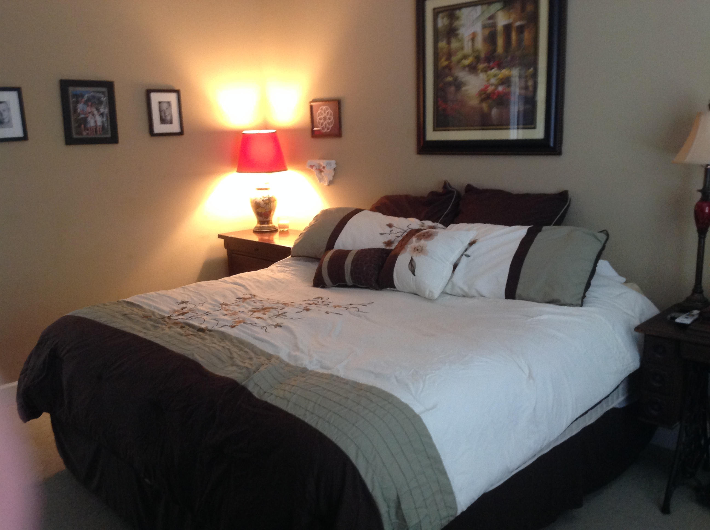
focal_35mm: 35
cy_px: 265
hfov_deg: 52.7
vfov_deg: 40.6
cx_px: 355
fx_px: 717
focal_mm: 4.28
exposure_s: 1/15
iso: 200
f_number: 2.4
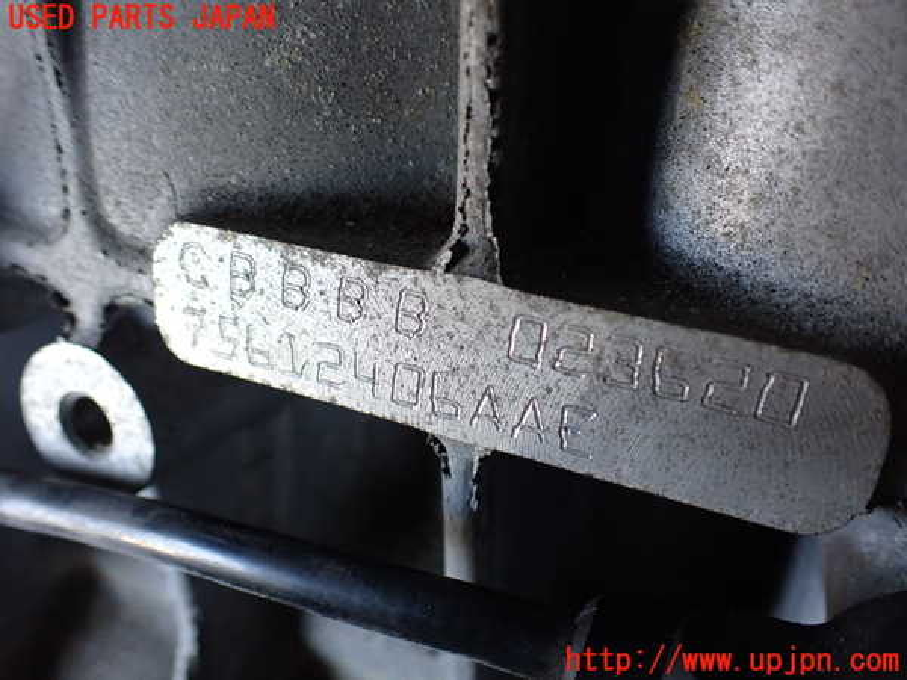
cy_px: 340
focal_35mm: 30
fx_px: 786
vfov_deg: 46.8
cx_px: 454
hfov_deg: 60.0
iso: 320
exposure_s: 1/125
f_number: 2.3
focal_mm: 5.4
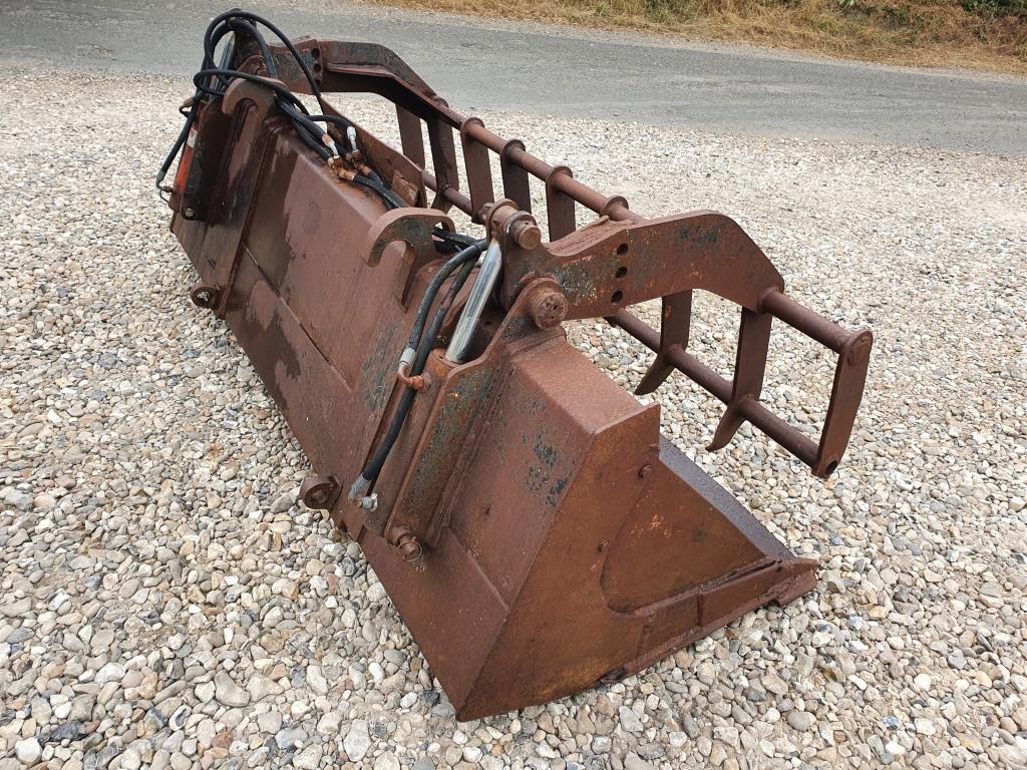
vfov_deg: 53.1
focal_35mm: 26
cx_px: 514
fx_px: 771
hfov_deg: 67.3
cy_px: 385
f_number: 2.4
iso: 50
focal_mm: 4.32
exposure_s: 1/153
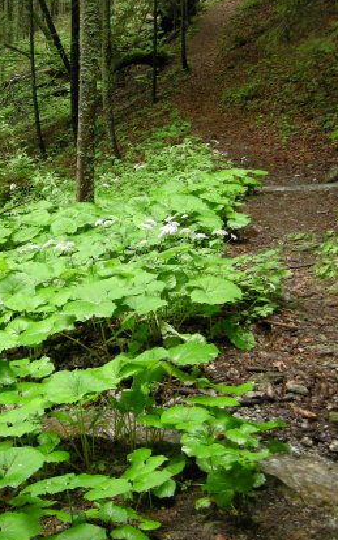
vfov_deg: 34.5
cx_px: 48
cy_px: 235
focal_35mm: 59
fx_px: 869
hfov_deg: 21.6
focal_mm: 7.5
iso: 200
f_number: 2.7
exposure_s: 1/34
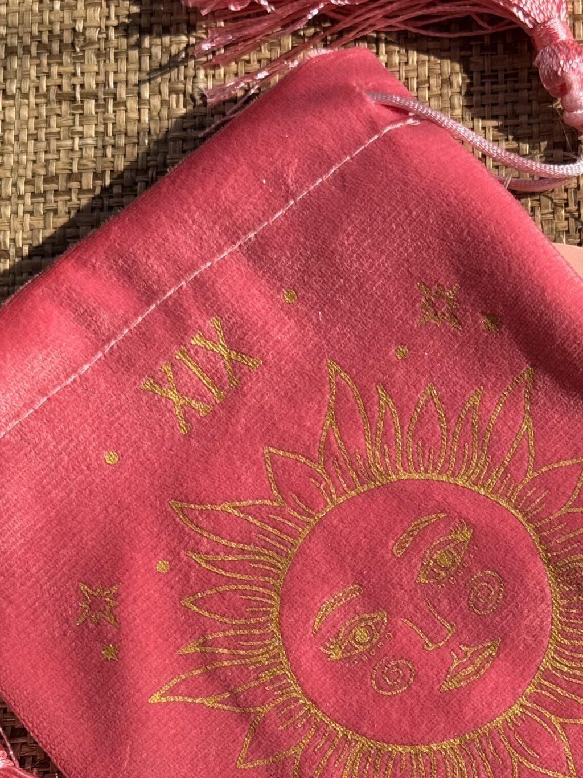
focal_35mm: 90
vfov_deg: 21.6
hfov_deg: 16.3
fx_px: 2021
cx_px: 446
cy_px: 559
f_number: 1.78
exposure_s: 1/2494
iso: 64
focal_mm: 6.76
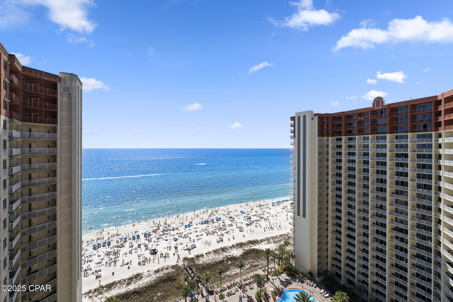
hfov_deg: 95.0
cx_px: 226
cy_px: 151
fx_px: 208
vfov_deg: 72.0
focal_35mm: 16
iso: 320
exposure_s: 1/1250
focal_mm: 16.5
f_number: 8
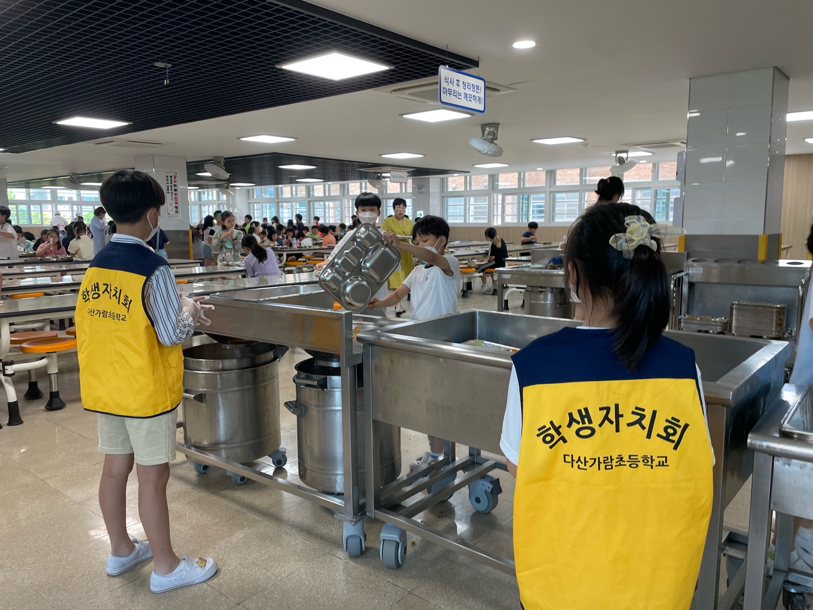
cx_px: 406
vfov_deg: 53.1
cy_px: 305
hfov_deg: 67.3
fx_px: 611
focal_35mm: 26
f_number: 1.6
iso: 100
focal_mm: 4.2
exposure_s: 1/120
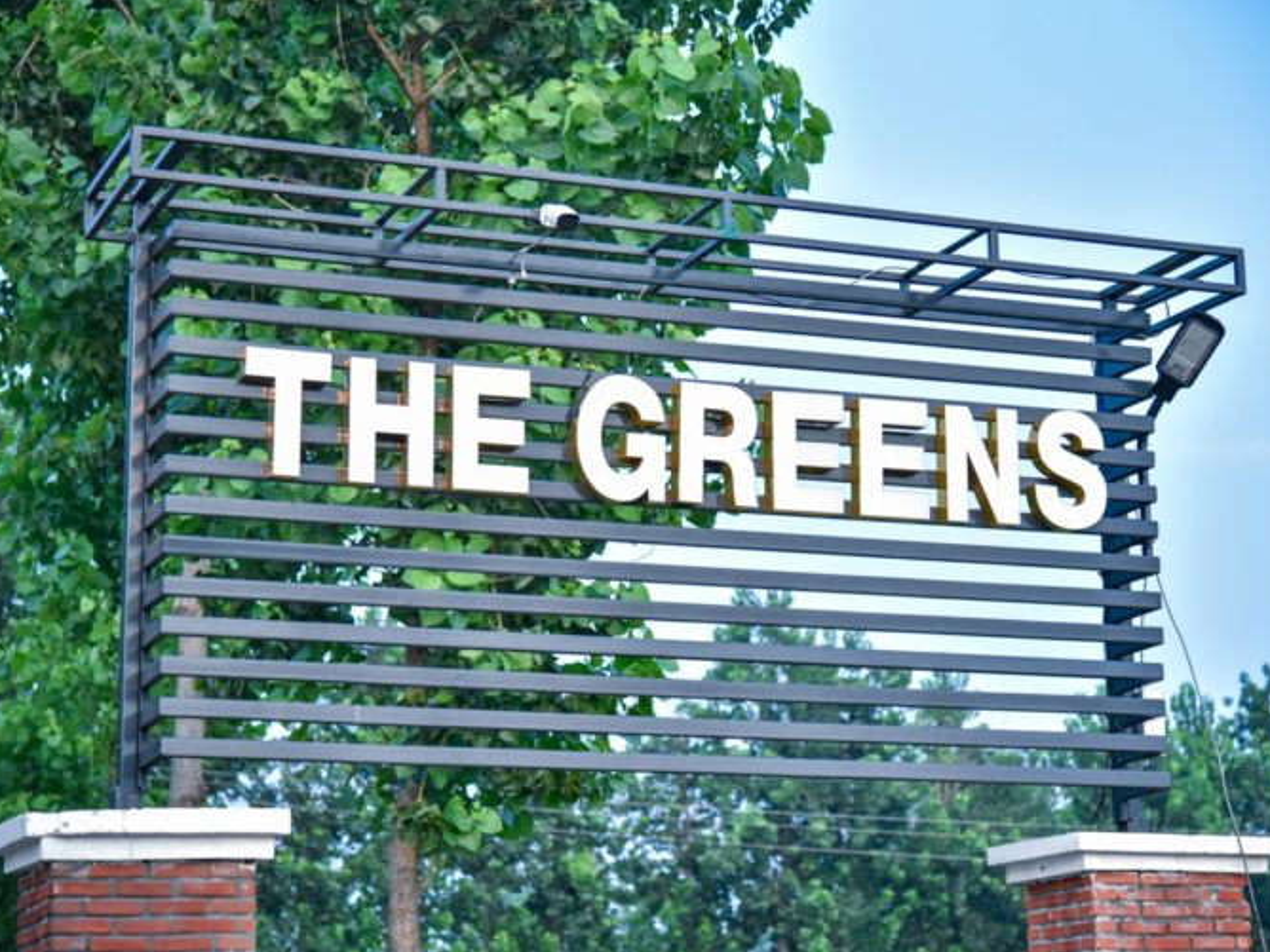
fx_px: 3045
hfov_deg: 23.6
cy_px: 484
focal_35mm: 83
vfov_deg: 17.8
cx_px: 686
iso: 3200
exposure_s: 1/4000
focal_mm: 75
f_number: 4
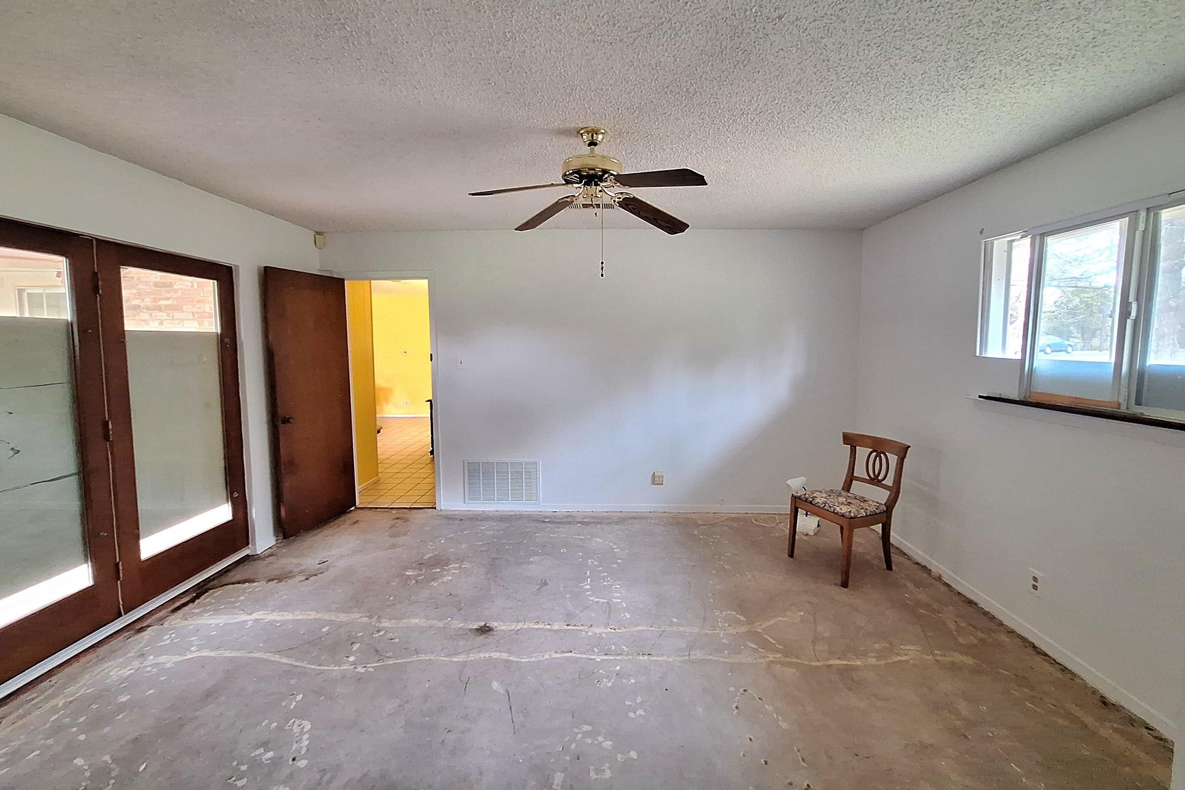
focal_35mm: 14
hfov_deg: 104.2
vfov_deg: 81.1
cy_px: 373
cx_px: 589
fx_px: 461
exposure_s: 1/24
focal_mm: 1.74
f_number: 2.2
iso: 250
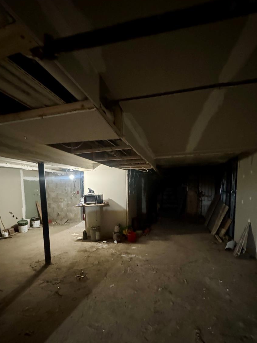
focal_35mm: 19
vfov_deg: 83.7
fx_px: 188
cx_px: 122
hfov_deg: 68.6
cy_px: 205
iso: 1600
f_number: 2.2
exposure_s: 1/30
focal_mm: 2.22
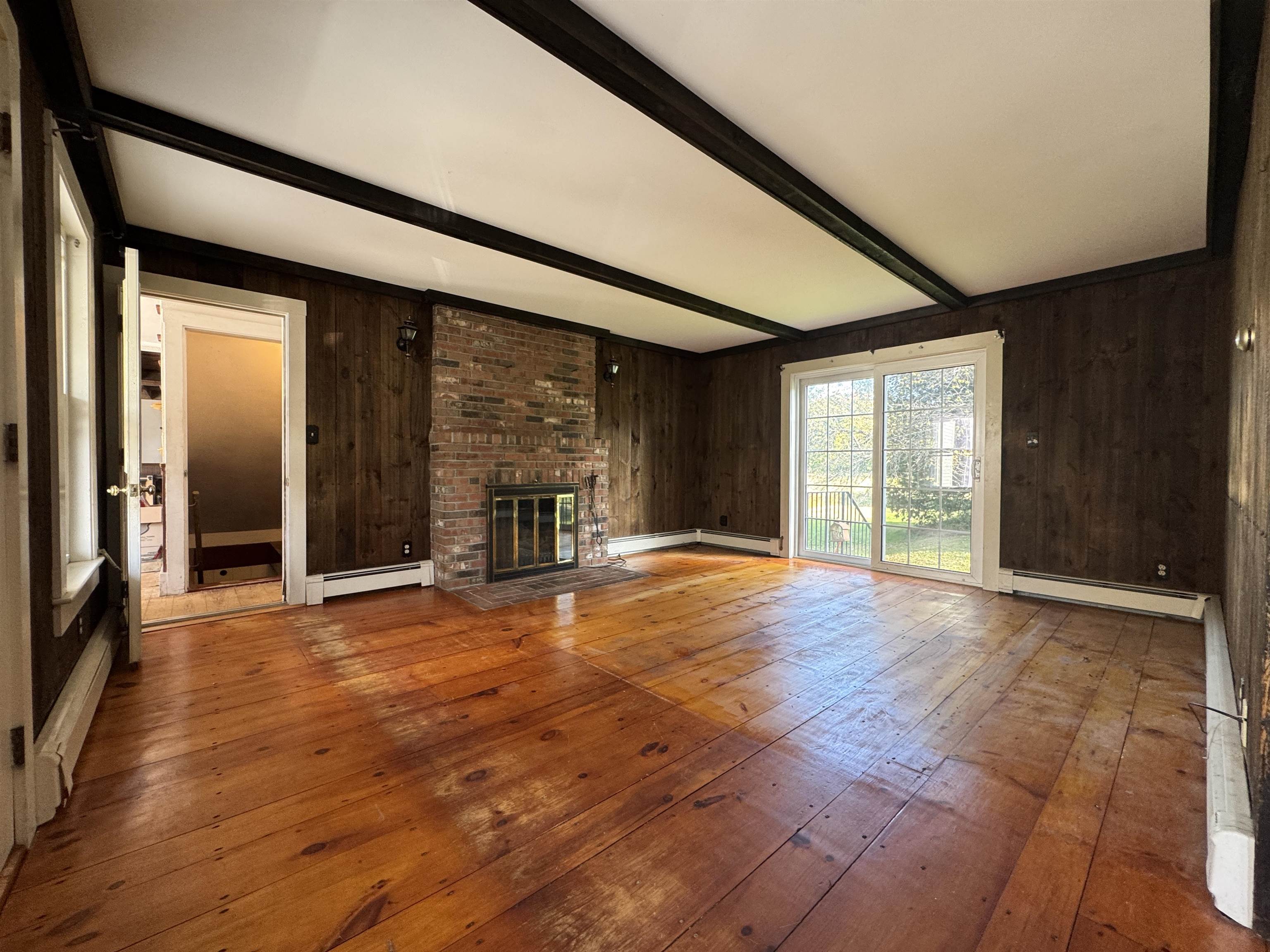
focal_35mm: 14
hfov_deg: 102.1
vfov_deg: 85.7
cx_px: 635
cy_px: 476
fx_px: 514
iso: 160
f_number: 2.2
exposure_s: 1/60
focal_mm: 2.22
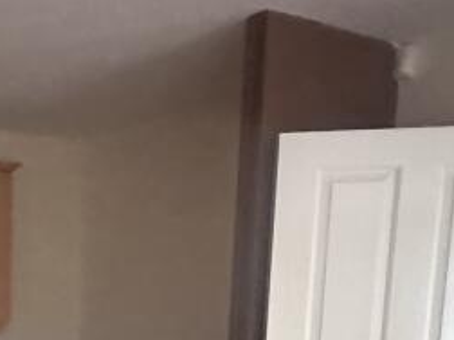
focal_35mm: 57
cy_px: 430
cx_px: -63
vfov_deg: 23.1
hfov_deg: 29.8
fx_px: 748
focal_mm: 2.22
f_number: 2.2
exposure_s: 1/41
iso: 1250
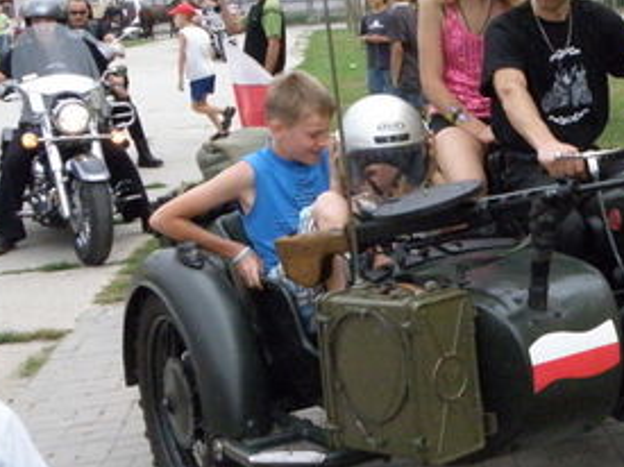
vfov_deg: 20.7
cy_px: 169
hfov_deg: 26.7
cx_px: 533
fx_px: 1279
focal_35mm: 71
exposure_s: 1/640
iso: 640
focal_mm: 6.97
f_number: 3.3
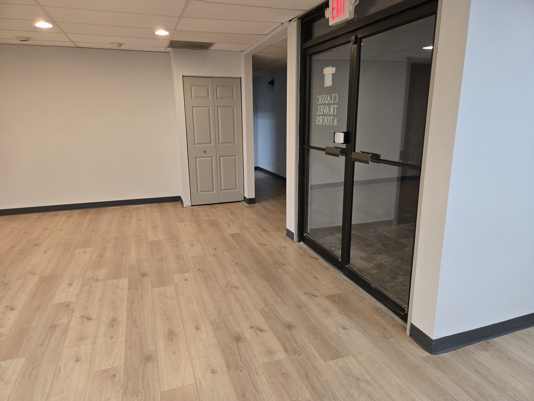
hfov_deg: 73.9
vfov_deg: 58.9
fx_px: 355
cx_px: 267
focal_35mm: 23
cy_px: 200
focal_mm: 5.4
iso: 400
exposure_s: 1/120
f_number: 1.8
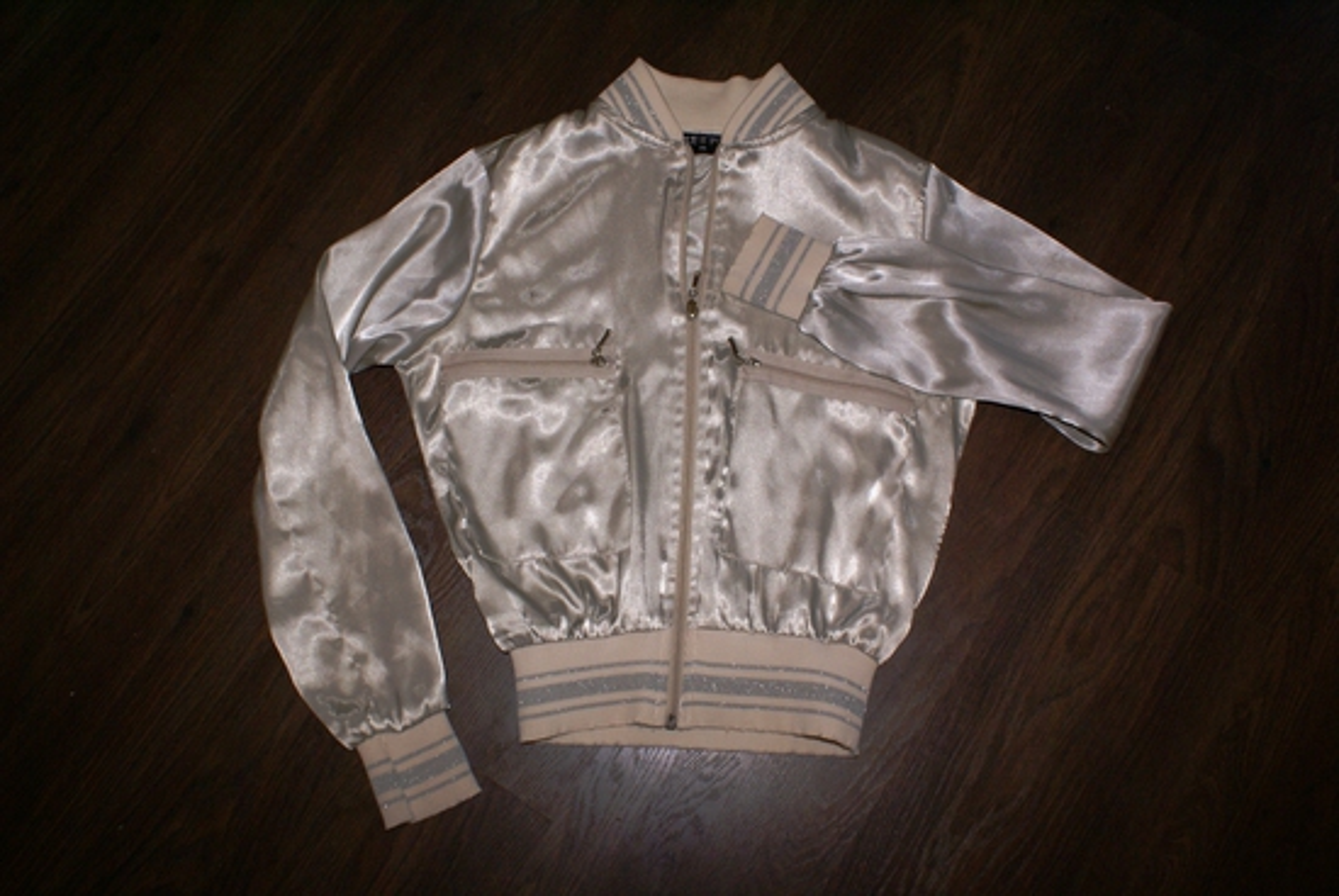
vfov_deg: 43.7
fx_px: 1117
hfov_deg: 61.9
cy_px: 448
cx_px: 670
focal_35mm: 30
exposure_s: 1/60
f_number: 5.6
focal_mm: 20
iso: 400
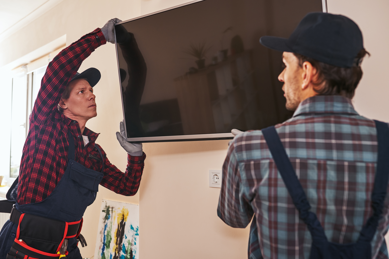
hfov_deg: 54.4
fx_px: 378
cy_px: 130
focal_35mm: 35
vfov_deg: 37.9
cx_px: 194
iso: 320
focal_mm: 35
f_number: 4
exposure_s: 1/100
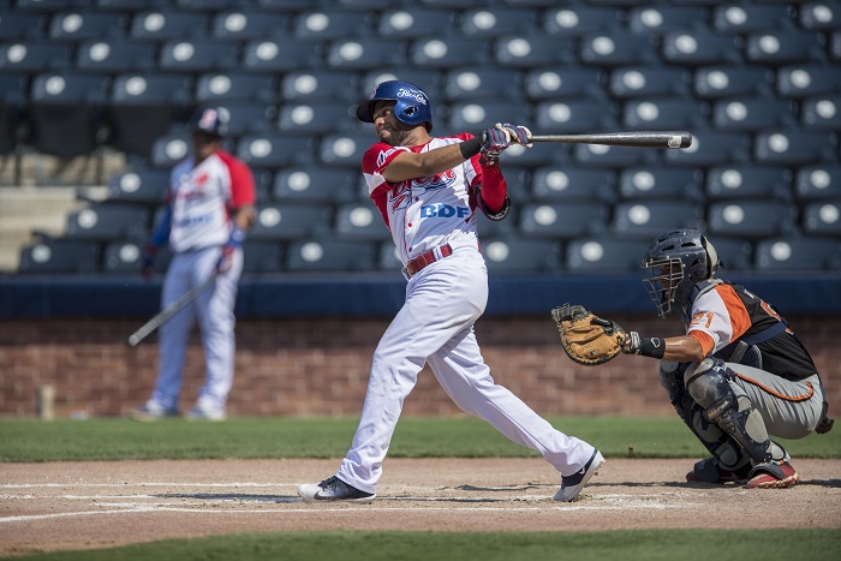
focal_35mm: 400
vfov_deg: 3.4
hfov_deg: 5.2
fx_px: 9346
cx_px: 420
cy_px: 280
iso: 200
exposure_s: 1/4000
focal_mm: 400
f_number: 2.8
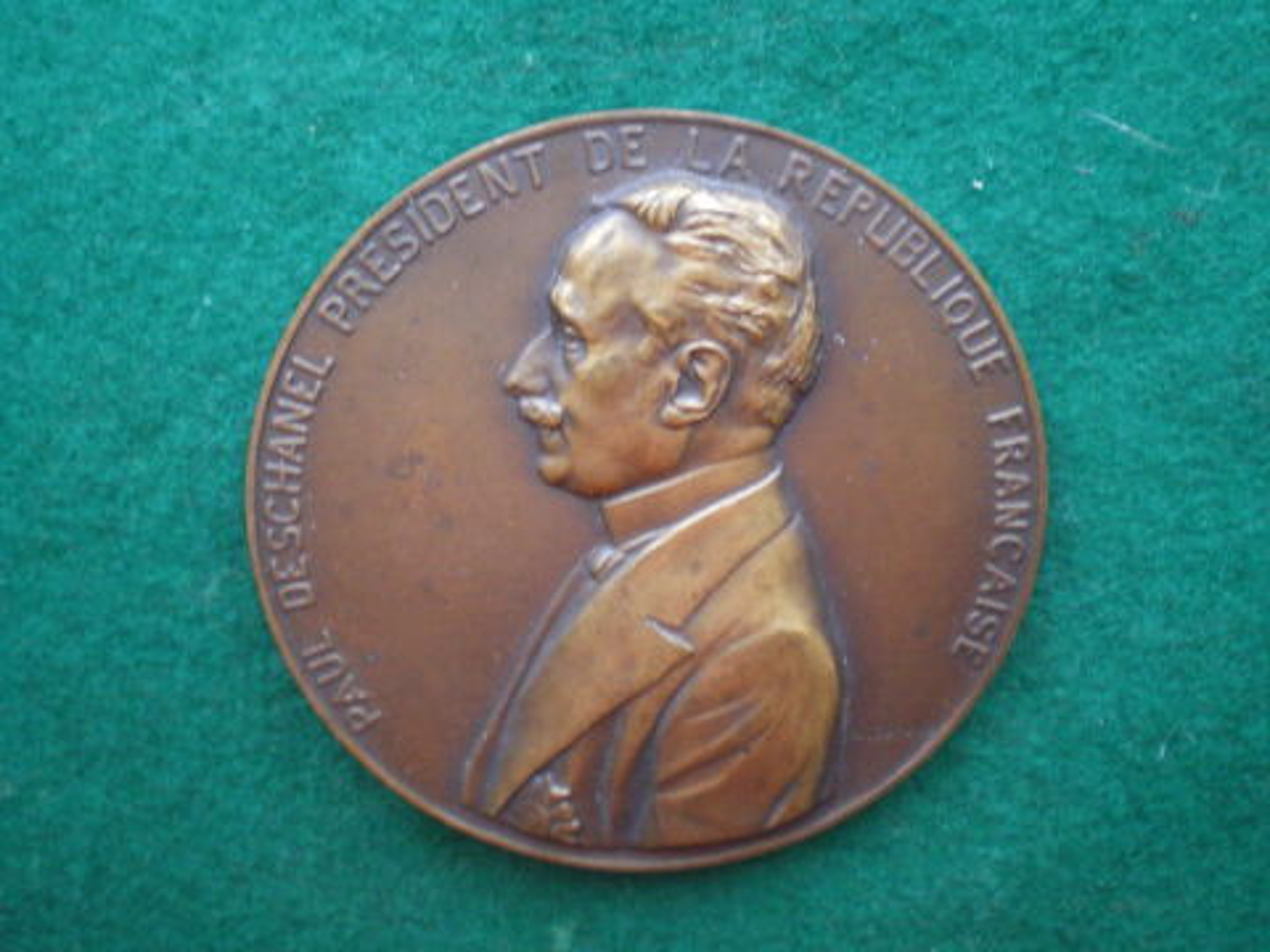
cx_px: 635
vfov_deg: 37.7
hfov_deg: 49.0
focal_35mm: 38
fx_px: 1394
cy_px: 476
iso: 400
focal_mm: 6.3
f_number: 3.1
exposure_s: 1/15
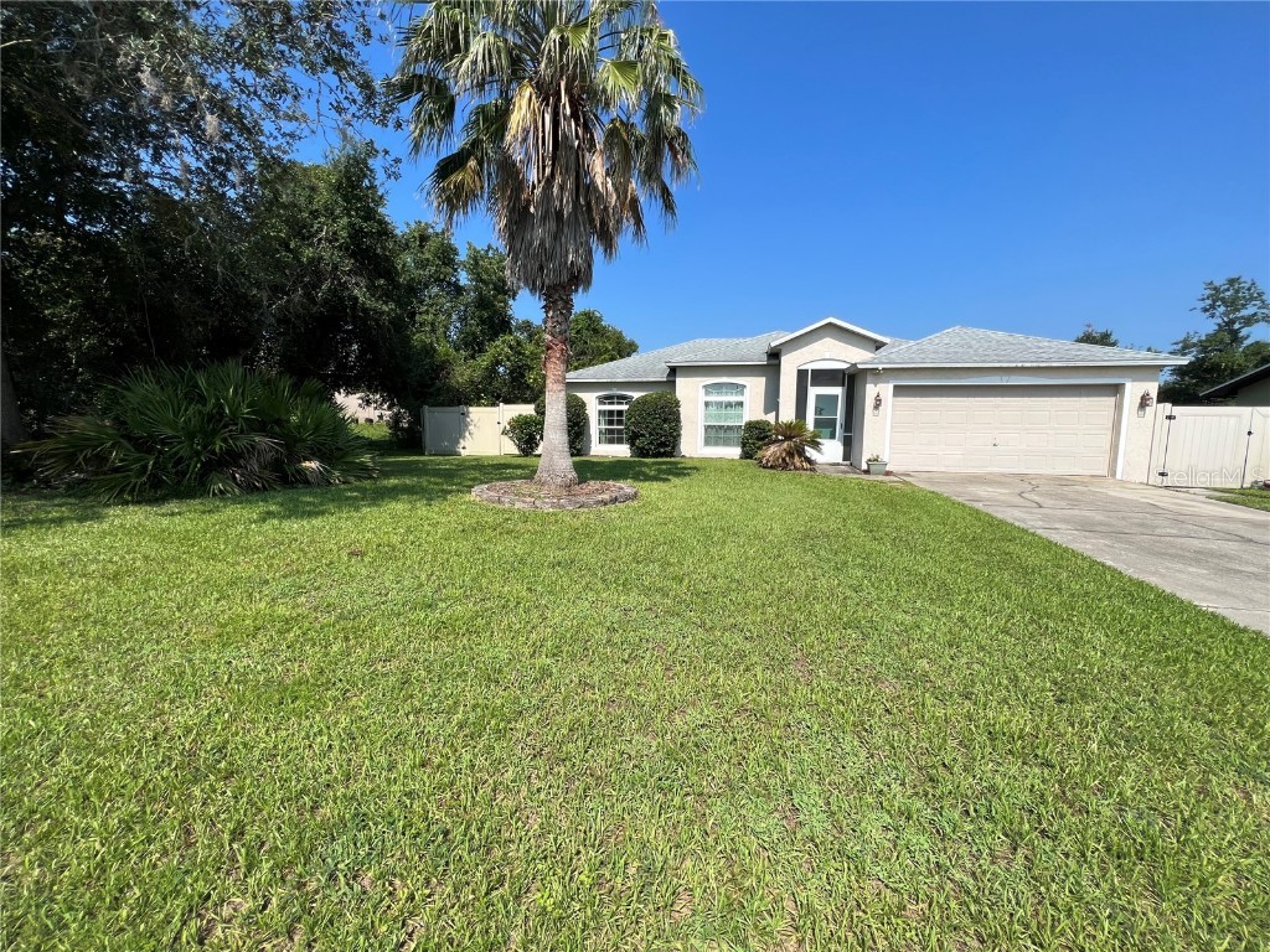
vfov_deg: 89.9
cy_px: 476
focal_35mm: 13
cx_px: 635
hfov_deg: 106.2
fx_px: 477
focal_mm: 1.57
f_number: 1.8
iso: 32
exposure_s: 1/1876
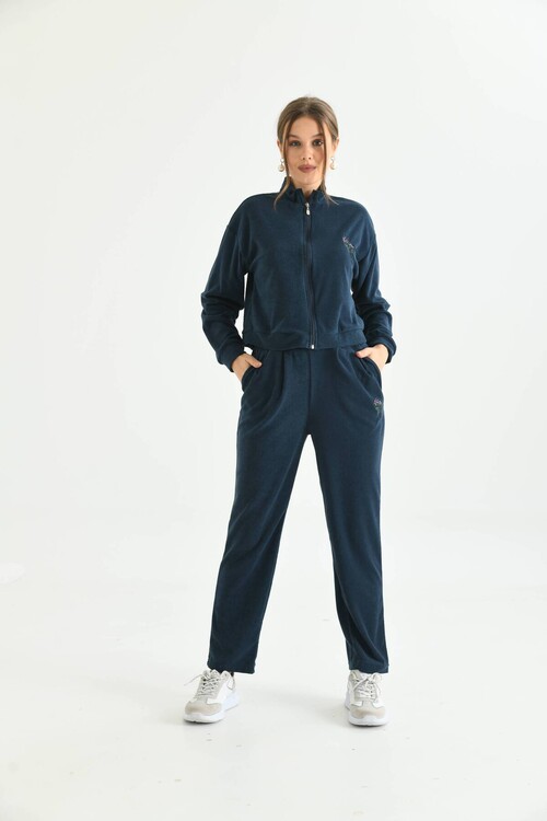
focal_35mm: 50
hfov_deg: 27.0
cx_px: 274
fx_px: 1139
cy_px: 410
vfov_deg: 39.6
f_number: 5.6
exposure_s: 1/125
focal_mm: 50
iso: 160
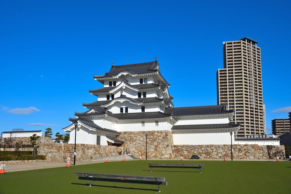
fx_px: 243
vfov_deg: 43.6
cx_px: 146
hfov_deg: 61.9
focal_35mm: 30
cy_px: 97
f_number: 6.3
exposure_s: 1/2500
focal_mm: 30
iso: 200
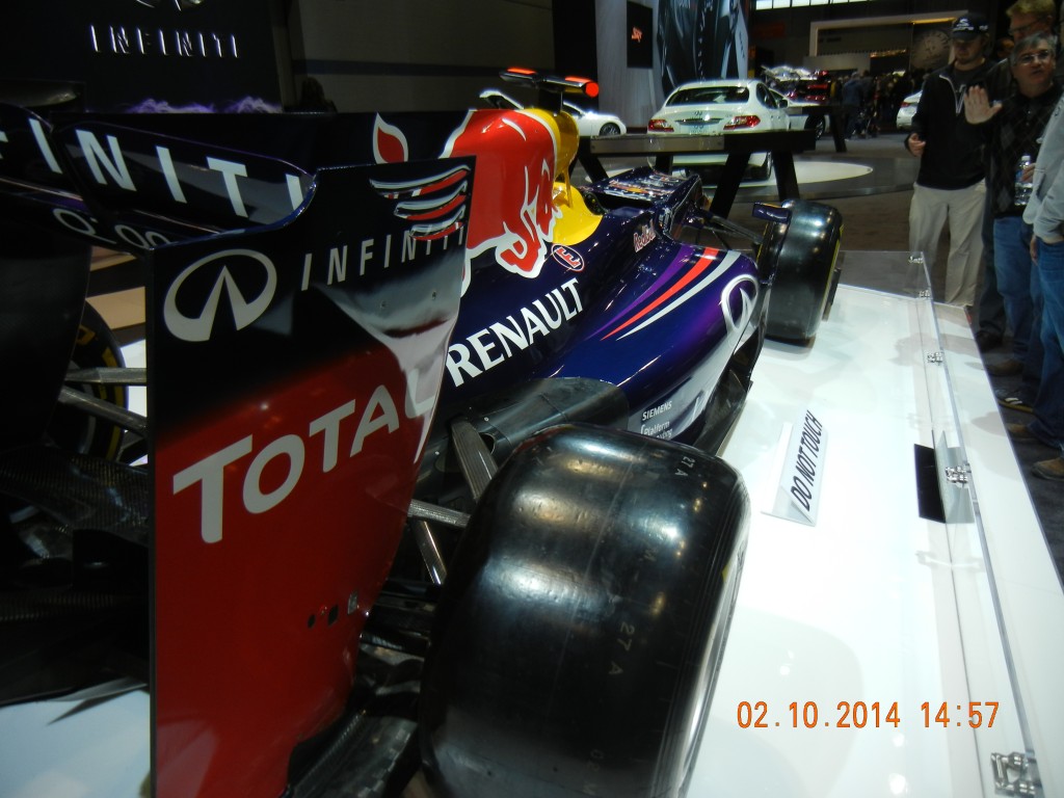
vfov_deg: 46.8
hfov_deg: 60.0
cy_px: 399
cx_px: 532
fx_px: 922
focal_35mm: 30
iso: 160
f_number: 3.5
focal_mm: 5.4
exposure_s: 1/117
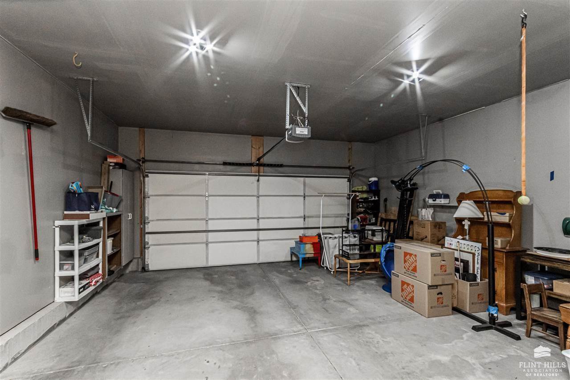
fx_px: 237
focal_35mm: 15
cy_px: 190
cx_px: 285
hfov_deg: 100.4
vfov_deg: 77.3
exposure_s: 1/60
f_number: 14
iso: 1250
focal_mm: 10
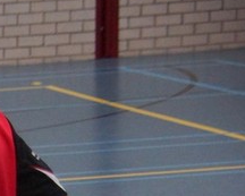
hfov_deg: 5.1
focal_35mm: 366
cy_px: 369
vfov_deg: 4.2
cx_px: -323
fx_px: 2657
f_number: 5
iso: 1000
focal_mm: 55
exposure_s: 1/160
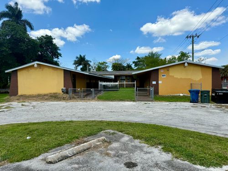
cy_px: 86
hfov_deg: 71.6
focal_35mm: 24
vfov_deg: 56.8
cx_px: 114
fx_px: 158
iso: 80
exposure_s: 1/4167
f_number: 1.78
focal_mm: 6.76
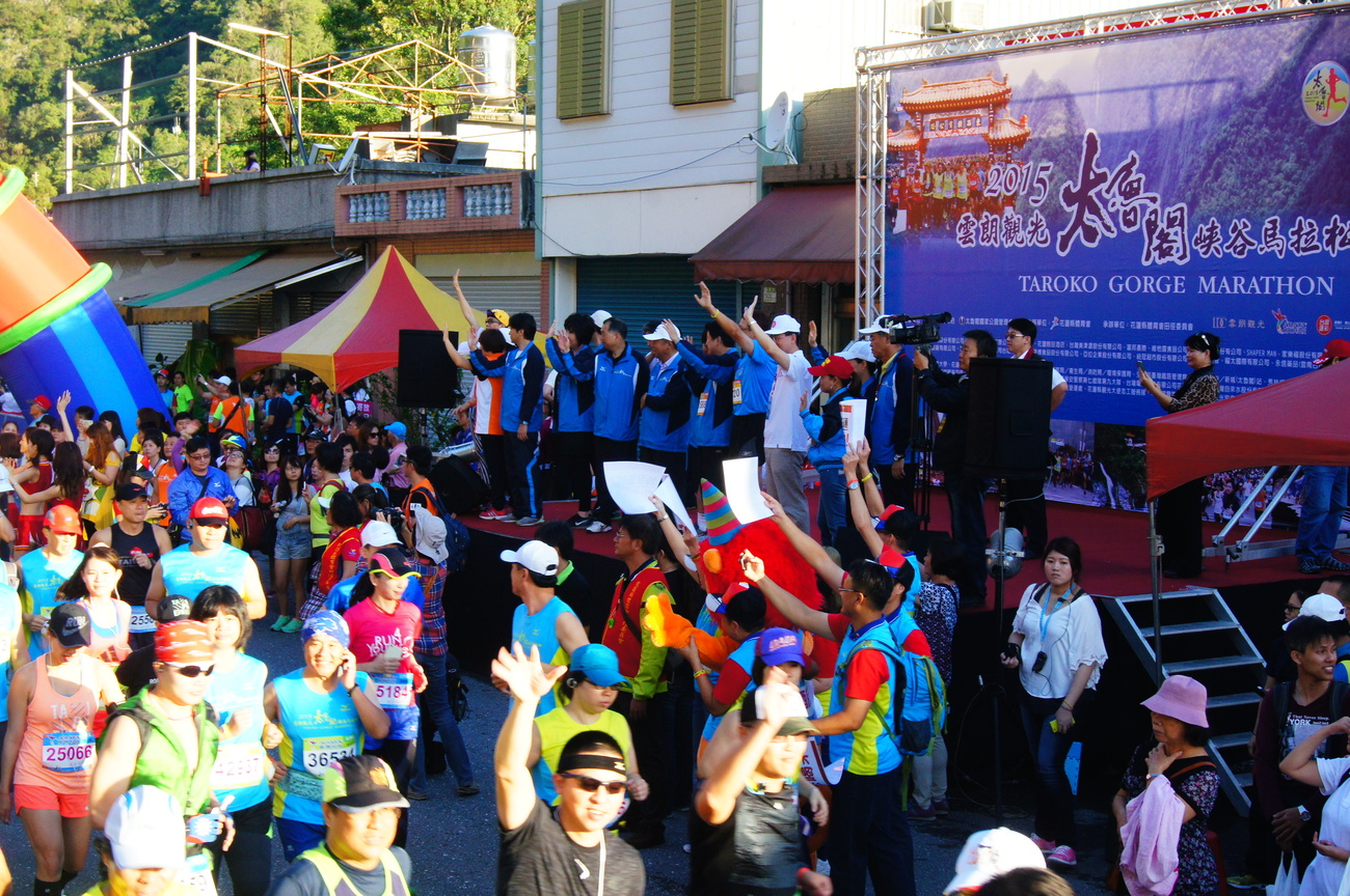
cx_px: 675
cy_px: 448
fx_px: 1967
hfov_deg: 37.9
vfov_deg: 25.7
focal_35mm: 52
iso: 800
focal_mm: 35
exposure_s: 1/125
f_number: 13
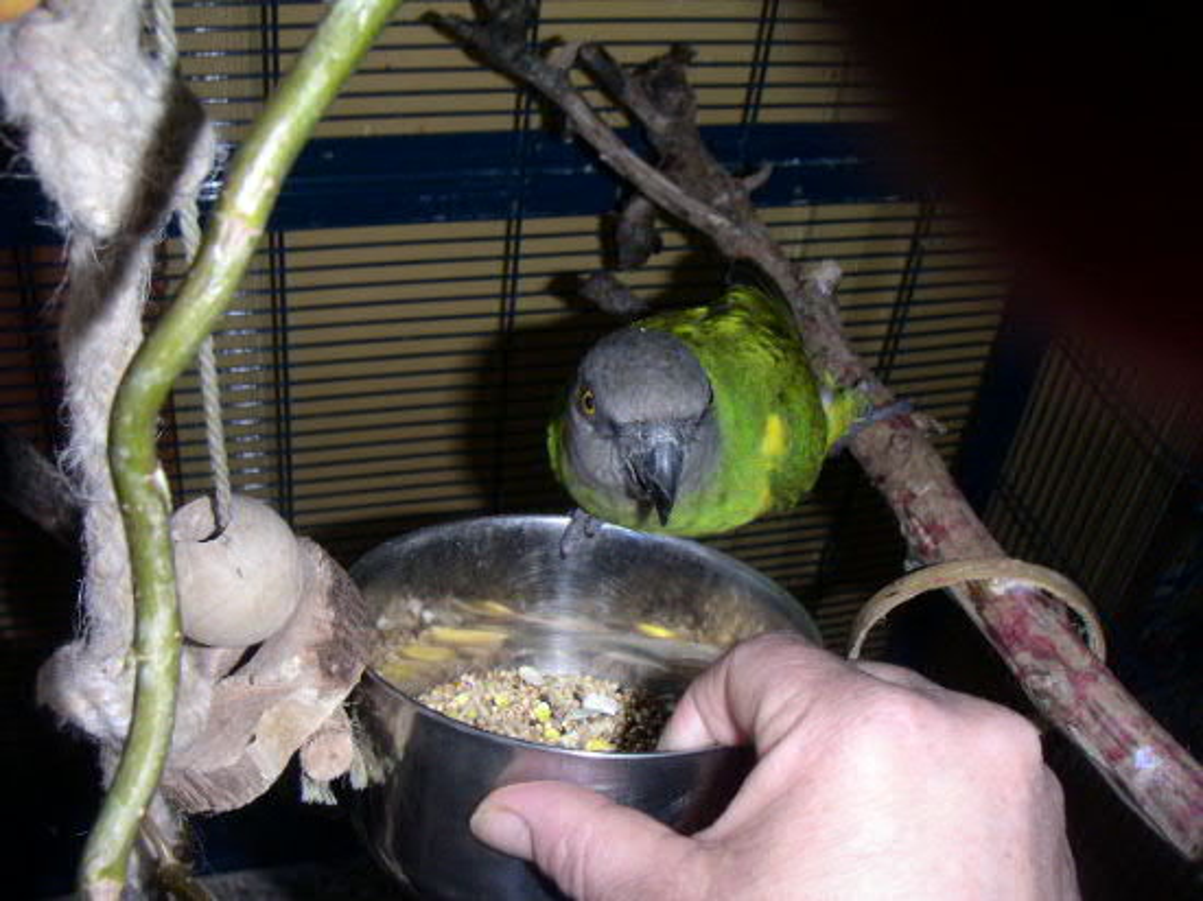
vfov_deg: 37.7
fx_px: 1320
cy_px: 450
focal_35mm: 38
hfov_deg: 49.0
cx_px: 602
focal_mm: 6
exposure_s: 1/50
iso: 160
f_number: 6.6
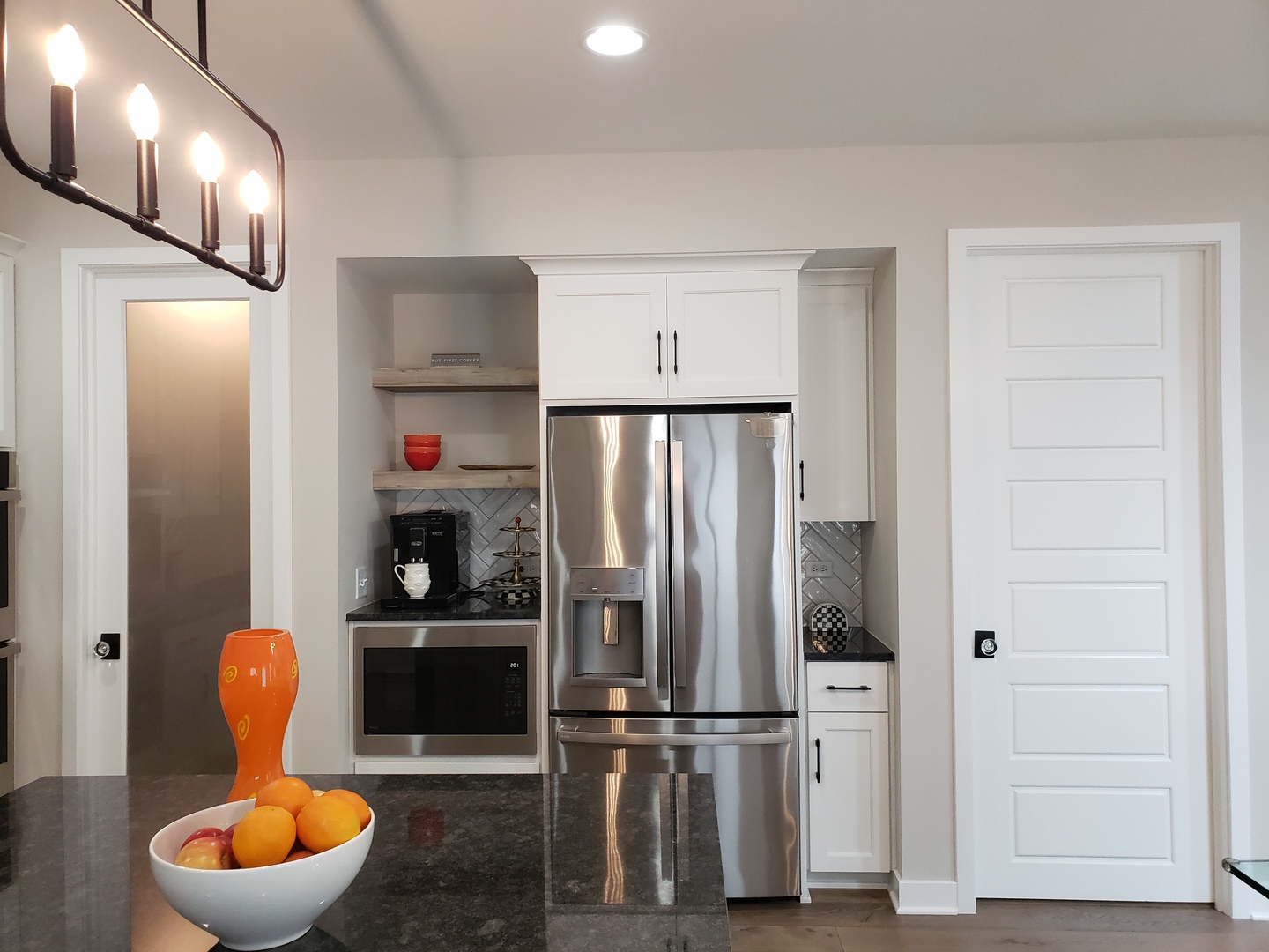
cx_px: 634
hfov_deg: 67.3
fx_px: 953
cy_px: 476
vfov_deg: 53.1
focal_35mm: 26
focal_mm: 4.3
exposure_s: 1/60
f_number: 2.4
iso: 320
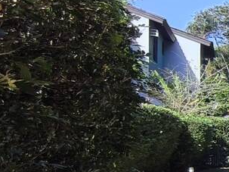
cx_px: 518
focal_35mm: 76
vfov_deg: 19.1
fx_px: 503
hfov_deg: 16.0
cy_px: 151
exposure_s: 1/1058
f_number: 2.2
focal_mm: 1.65
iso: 50
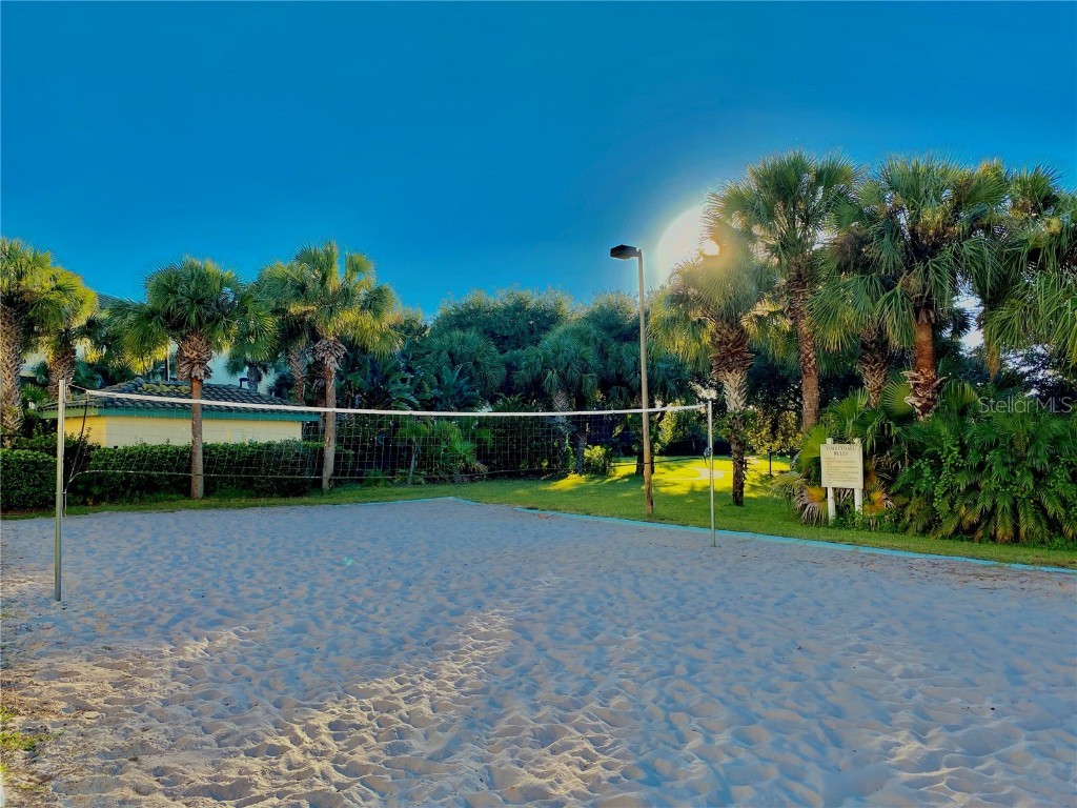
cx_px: 538
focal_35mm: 26
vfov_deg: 53.1
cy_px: 404
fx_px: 809
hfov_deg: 67.3
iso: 32
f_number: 1.8
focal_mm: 4.25
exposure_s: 1/1232
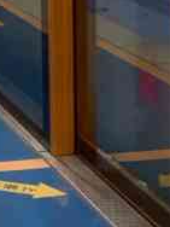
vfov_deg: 14.4
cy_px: -97
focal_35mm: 129
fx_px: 845
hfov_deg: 10.5
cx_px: -172
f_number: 1.8
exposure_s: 1/50
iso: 125
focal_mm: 4.25
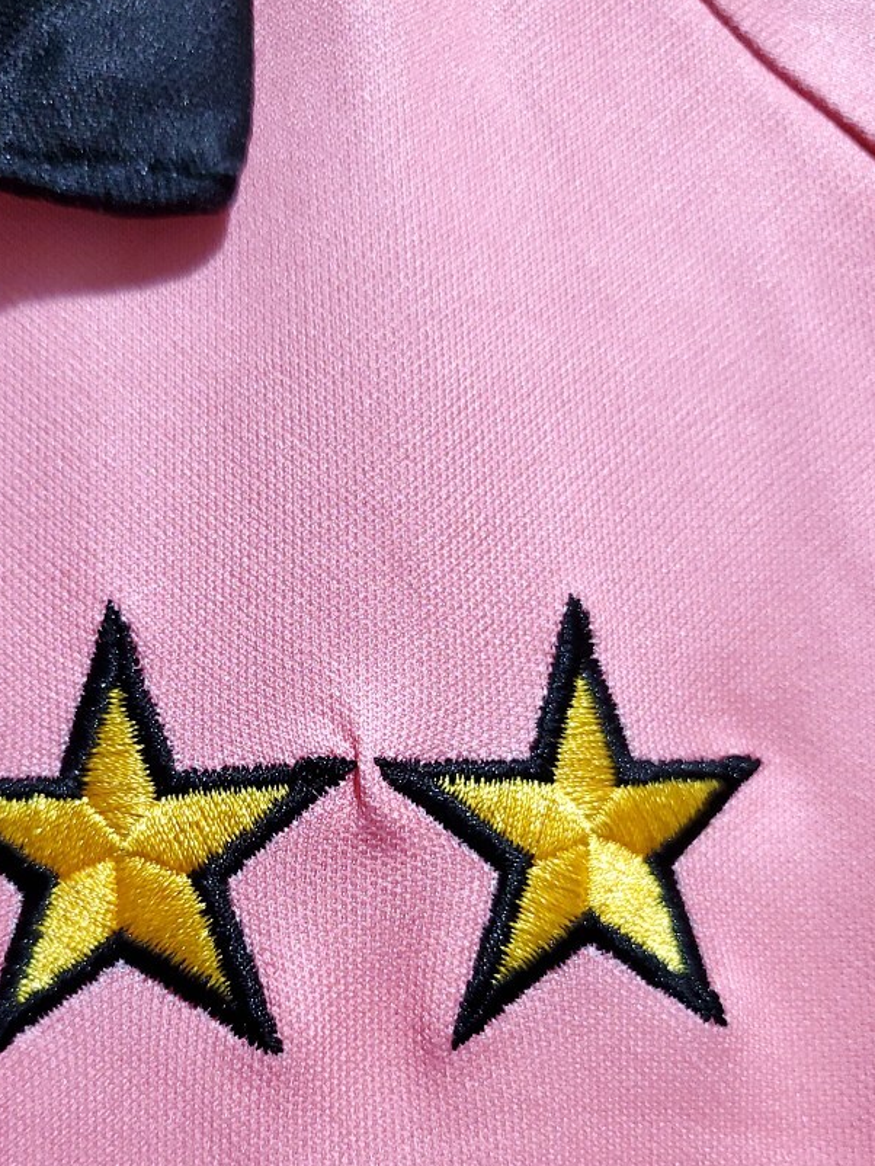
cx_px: 336
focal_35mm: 35
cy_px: 772
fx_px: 1179
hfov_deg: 40.5
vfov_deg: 51.7
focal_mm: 4.3
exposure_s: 1/30
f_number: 1.5
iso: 250
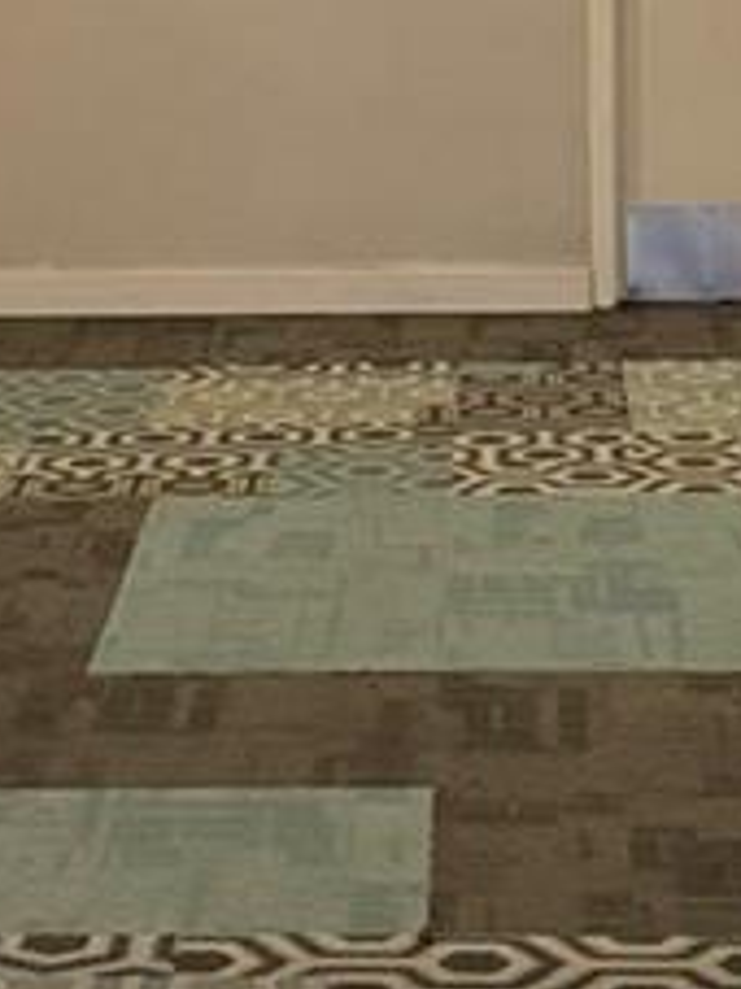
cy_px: 166
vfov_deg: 15.4
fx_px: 3628
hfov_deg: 11.7
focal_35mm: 127
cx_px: 357
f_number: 1.78
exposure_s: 1/40
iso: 1000
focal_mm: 6.86
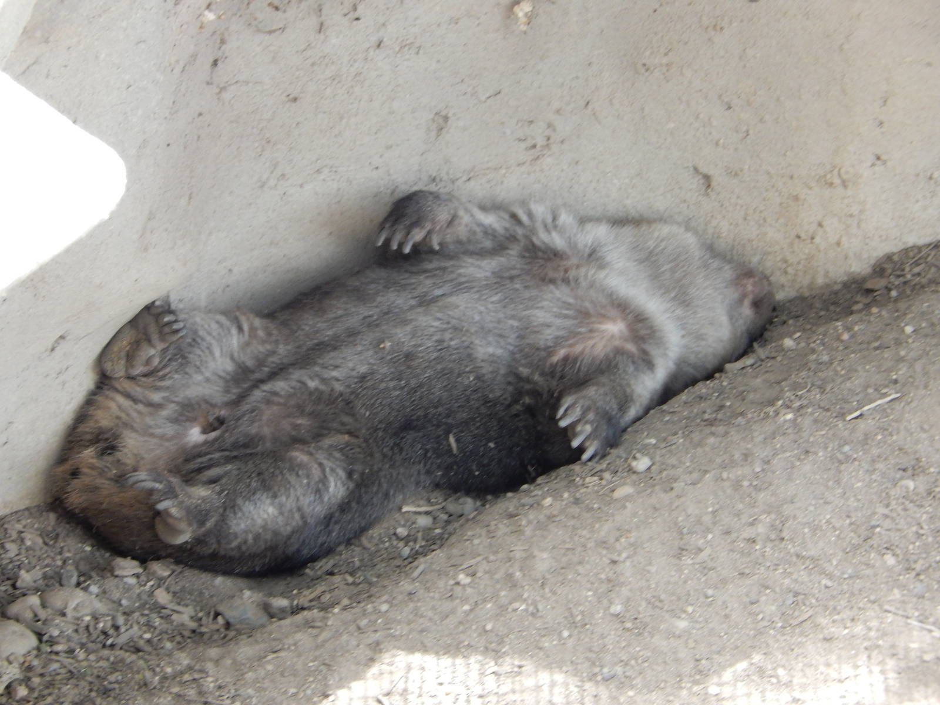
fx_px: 5838
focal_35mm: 215
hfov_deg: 9.2
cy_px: 352
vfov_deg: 6.9
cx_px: 470
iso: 400
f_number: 5.8
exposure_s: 1/30
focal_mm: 38.6
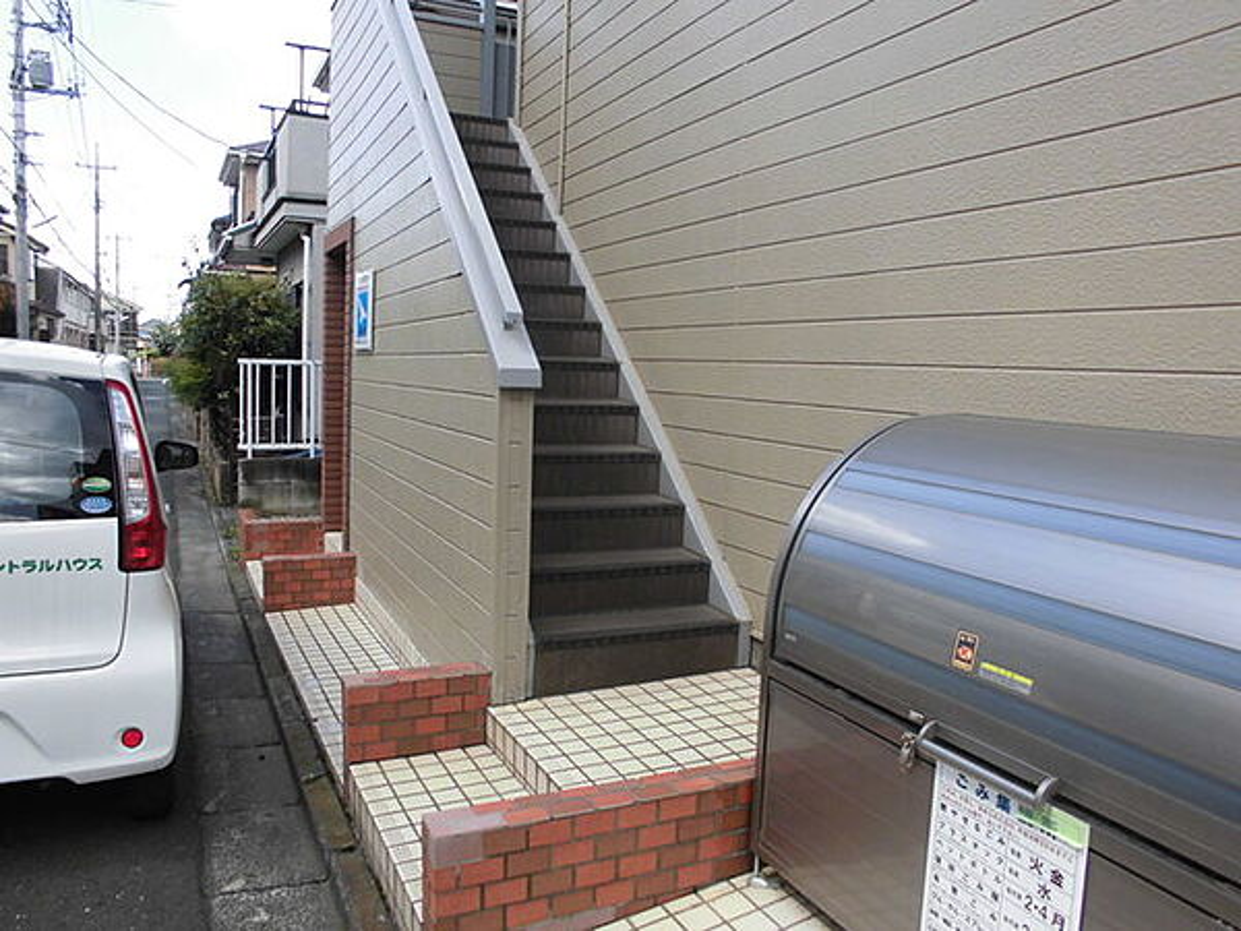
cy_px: 466
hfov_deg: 67.3
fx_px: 932
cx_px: 620
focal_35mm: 26
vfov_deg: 53.1
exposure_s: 1/200
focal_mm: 4.6
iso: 100
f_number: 3.5
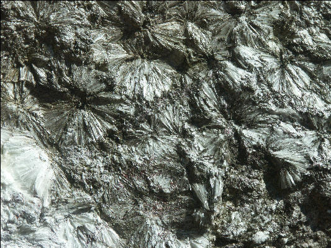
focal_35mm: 199
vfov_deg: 7.5
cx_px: 166
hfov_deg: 9.9
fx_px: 1903
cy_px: 124
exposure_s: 1/640
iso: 100
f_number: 7.1
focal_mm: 50.48
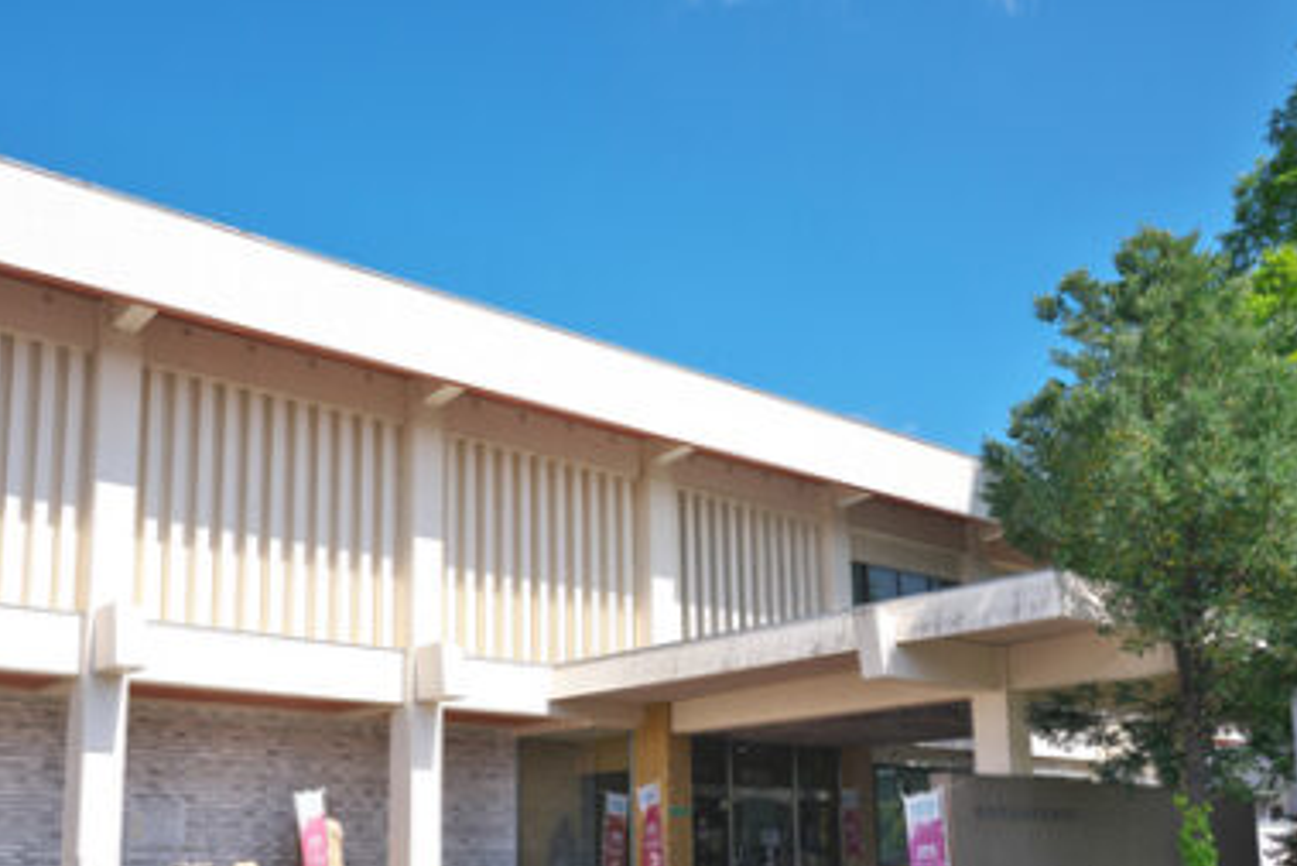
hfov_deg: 50.5
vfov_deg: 34.4
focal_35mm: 38
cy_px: 647
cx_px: 554
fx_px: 1370
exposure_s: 1/125
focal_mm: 24
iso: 100
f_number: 9
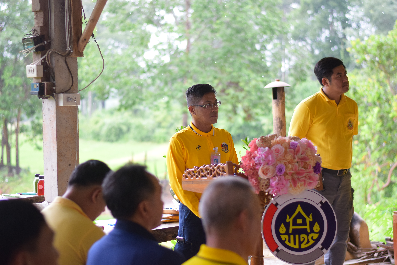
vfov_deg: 18.2
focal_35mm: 75
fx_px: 827
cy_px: 132
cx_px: 198
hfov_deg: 27.0
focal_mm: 50
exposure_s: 1/800
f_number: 2
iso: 1000
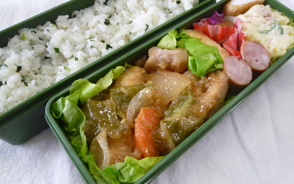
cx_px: 146
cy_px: 94
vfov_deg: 47.6
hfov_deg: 70.4
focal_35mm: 26
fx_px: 208
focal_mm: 4.3
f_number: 2.2
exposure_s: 1/60
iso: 200
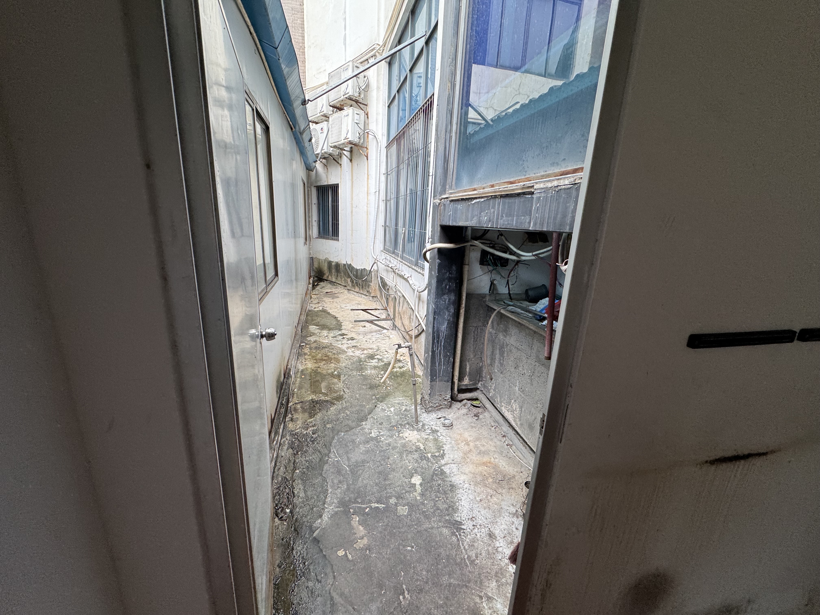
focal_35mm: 14
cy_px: 308
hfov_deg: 102.1
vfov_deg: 85.7
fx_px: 332
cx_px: 410
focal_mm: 2.22
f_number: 2.2
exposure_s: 1/100
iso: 125
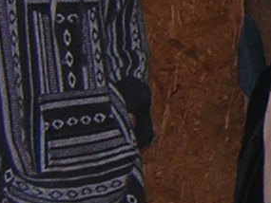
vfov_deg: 7.4
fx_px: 1582
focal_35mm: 202
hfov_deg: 9.1
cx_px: 590
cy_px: 103
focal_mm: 4.7
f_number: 2.6
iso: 142
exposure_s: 1/60.1
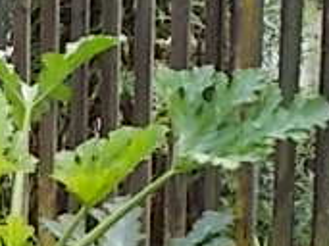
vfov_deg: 7.8
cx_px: -183
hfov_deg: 10.2
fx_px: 1776
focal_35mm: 187
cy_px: 392
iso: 80
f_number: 4.5
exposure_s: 1/50
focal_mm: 9
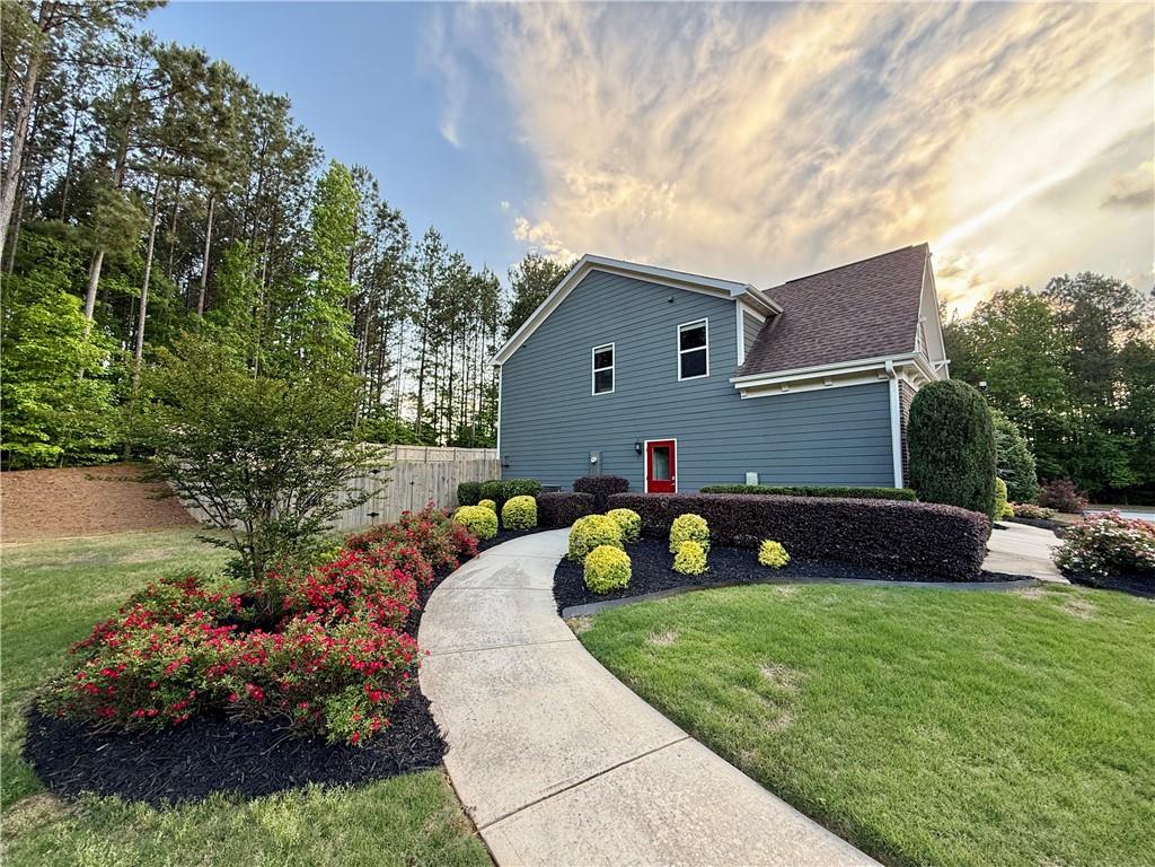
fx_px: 467
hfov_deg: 102.1
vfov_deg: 85.7
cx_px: 578
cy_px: 434
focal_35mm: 14
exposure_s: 1/159
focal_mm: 2.22
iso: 64
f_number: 2.2
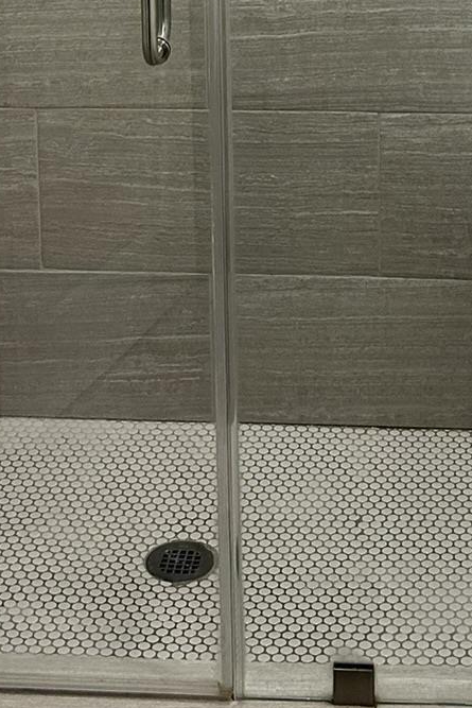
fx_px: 1631
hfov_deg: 16.4
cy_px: -153
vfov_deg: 22.5
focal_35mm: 83
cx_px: 293
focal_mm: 5.7
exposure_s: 1/60
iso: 160
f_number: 1.5
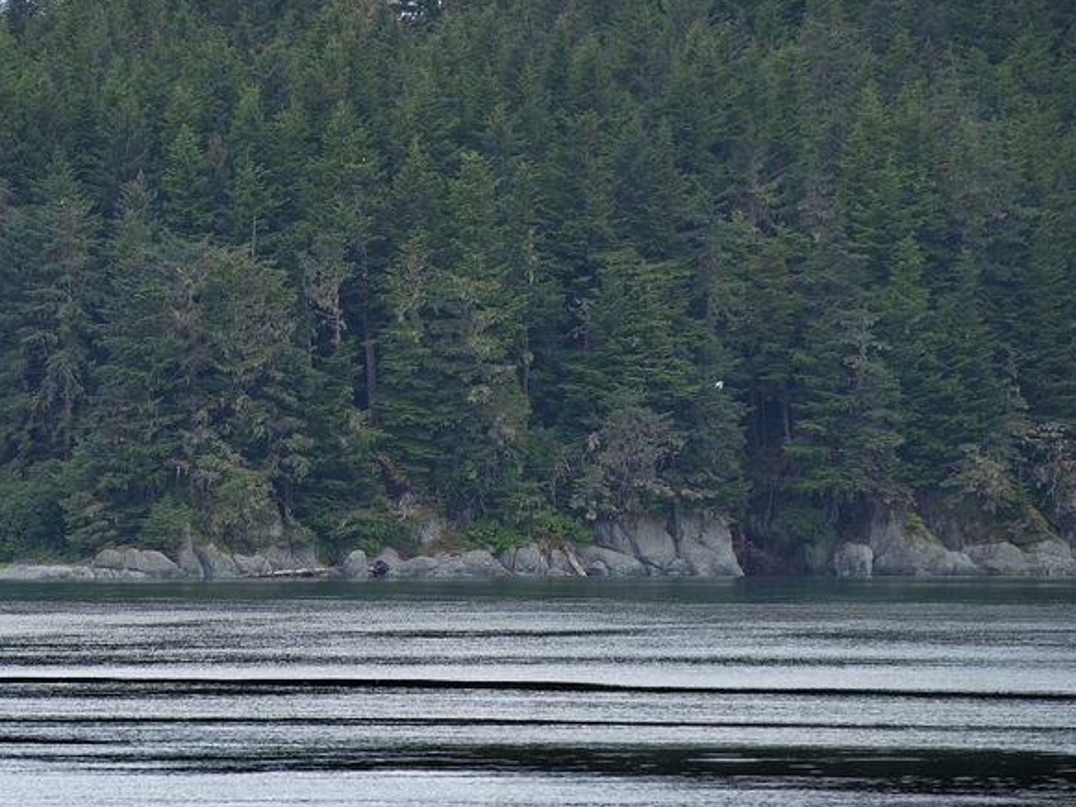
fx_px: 12187
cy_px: 291
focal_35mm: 392
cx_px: 220
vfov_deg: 3.8
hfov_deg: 5.1
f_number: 5
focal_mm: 185
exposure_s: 1/400
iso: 110
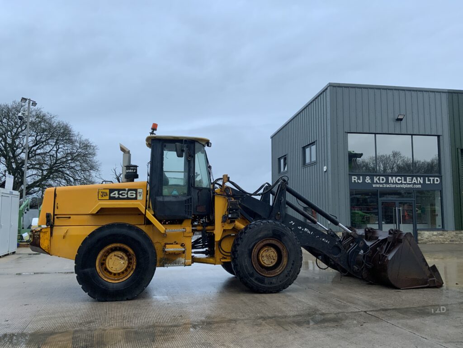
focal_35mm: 29
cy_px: 174
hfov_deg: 61.7
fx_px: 388
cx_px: 232
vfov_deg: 48.2
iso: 40
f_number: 1.8
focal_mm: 3
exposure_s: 1/122
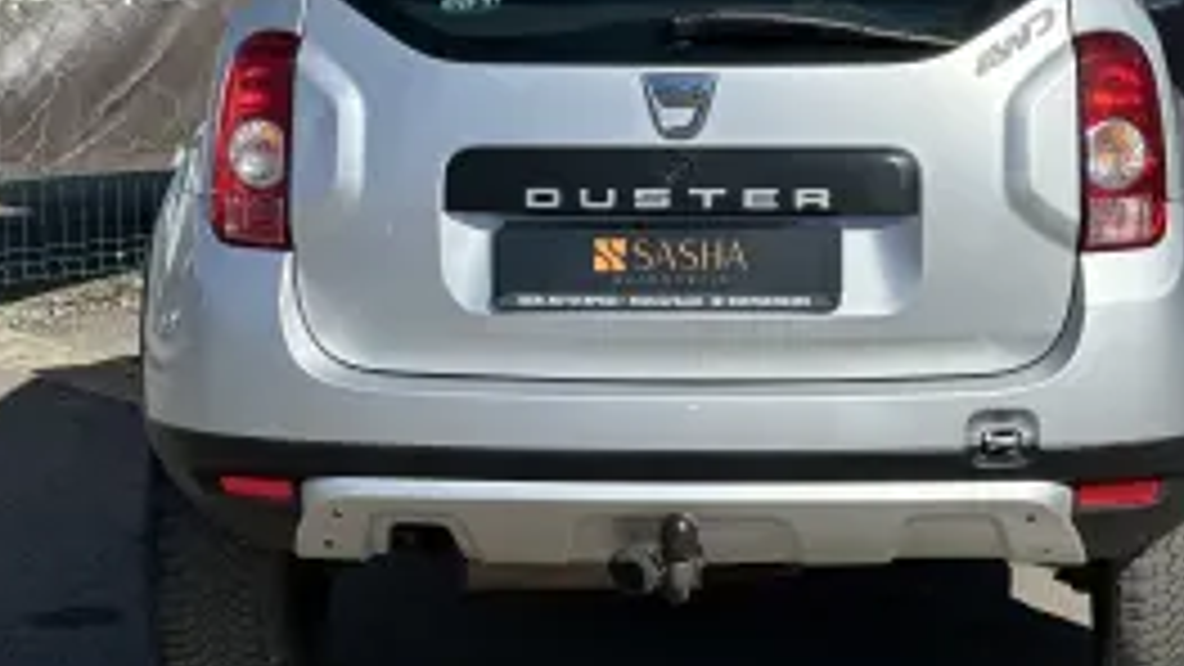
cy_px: 184
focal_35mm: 115
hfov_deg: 18.6
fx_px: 3611
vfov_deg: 10.5
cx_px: 702
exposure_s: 1/1004
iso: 32
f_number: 2.8
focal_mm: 9
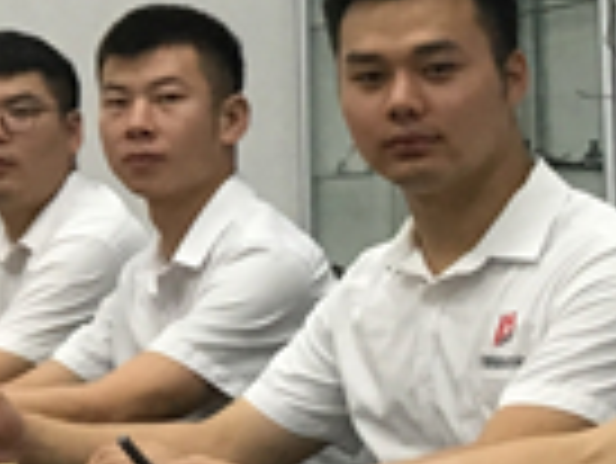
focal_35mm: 169
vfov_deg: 8.7
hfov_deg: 10.9
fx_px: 3010
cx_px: -504
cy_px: -131
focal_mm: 4.15
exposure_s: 1/33
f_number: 2.2
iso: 64
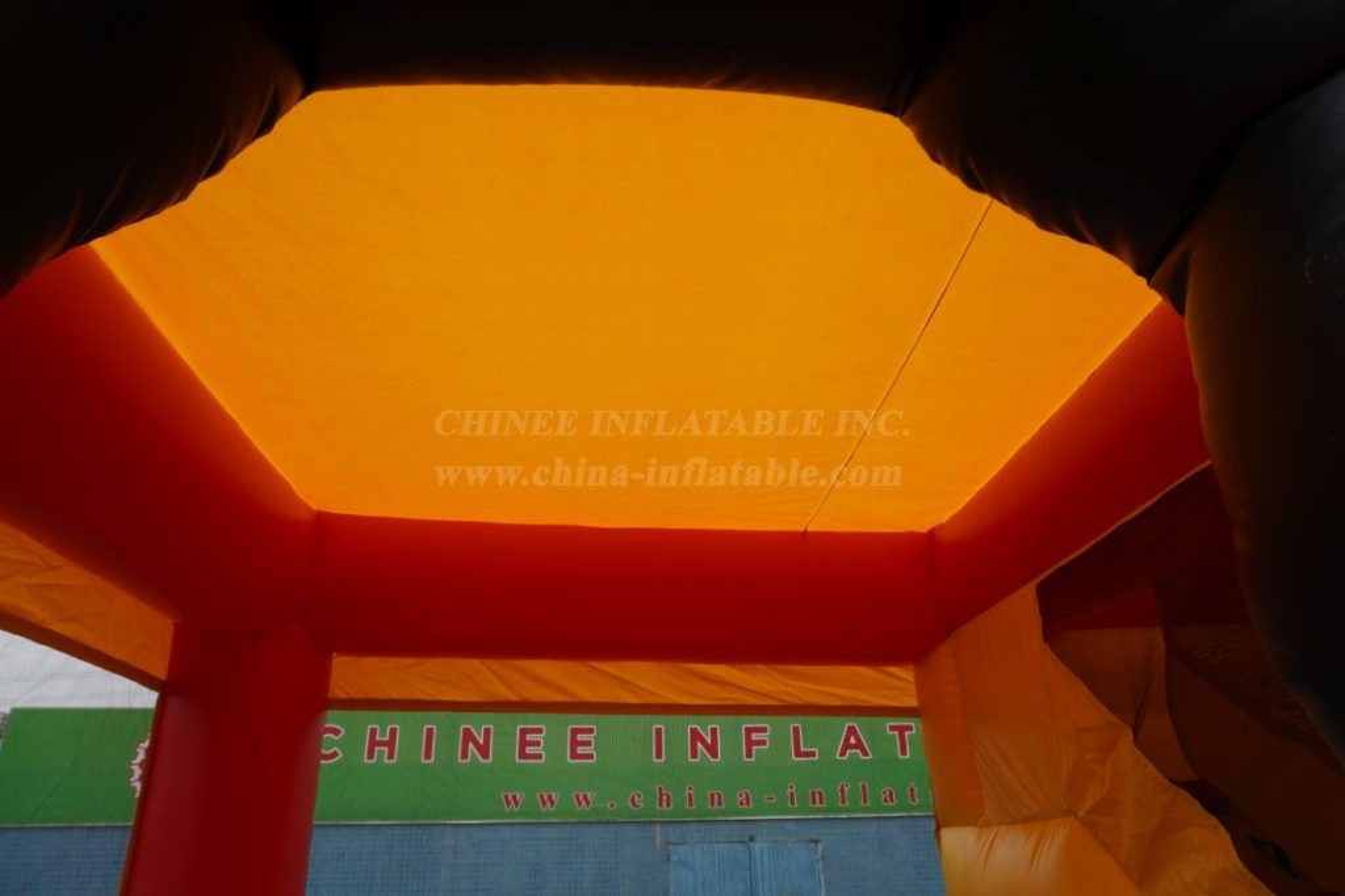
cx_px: 672
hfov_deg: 73.7
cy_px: 448
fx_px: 897
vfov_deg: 53.1
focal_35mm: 24
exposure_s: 1/100
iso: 100
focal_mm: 16
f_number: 6.3
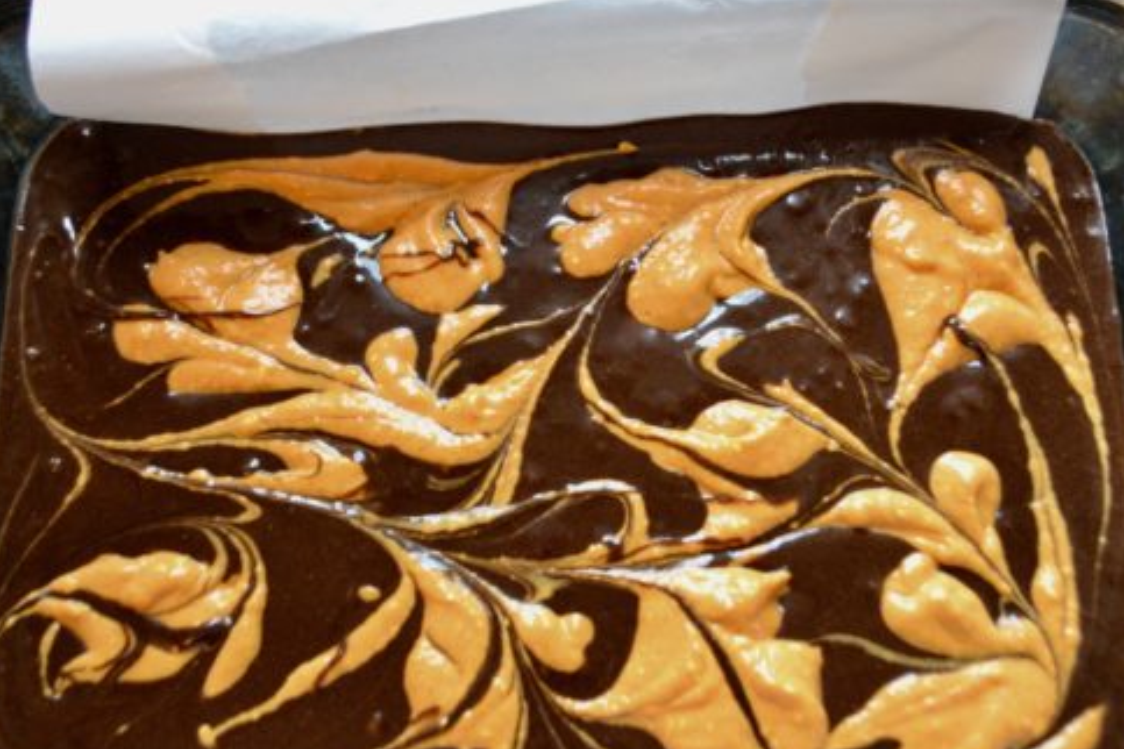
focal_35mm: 41
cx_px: 598
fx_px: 1280
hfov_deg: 47.4
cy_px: 416
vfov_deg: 32.6
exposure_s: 1/40
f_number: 3.8
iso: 3200
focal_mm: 22
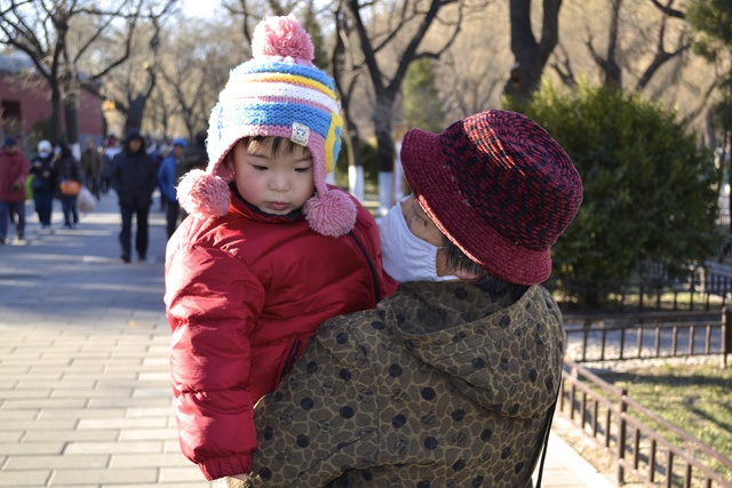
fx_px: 1037
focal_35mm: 51
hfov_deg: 38.9
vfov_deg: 26.5
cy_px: 244
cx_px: 366
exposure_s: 1/125
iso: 160
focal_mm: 34
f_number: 5
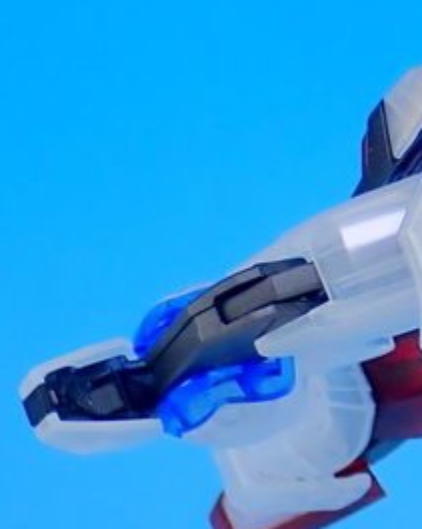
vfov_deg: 6.6
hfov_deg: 5.2
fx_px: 4561
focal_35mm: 292
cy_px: 86
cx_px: 732
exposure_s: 1/25
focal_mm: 13.65
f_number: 4.1
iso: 100
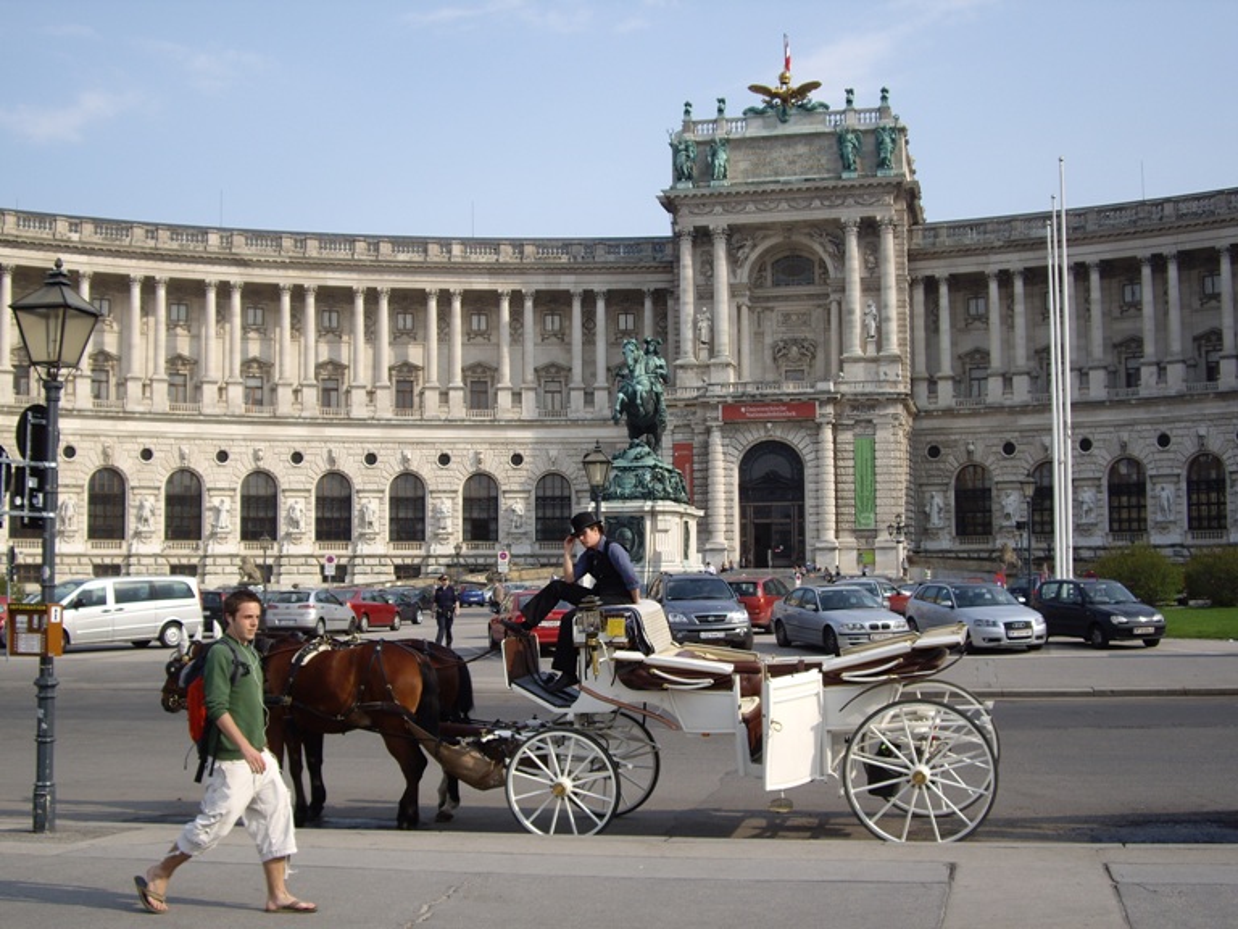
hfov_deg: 41.2
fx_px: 1645
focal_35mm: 46
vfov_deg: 31.5
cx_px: 619
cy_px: 464
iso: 64
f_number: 3.1
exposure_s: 1/640
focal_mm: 9.6
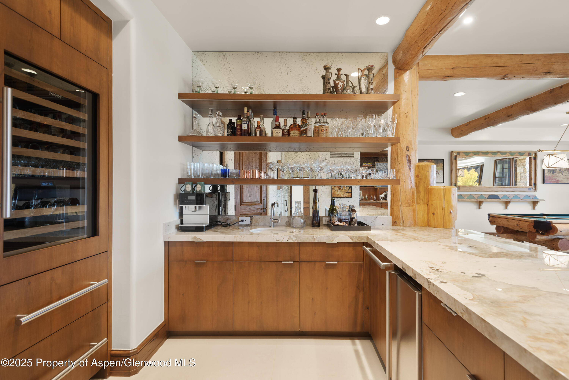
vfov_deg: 70.5
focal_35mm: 17
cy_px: 190
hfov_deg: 93.3
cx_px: 284
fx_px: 269
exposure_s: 1/3
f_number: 7.1
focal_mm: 17
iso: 400
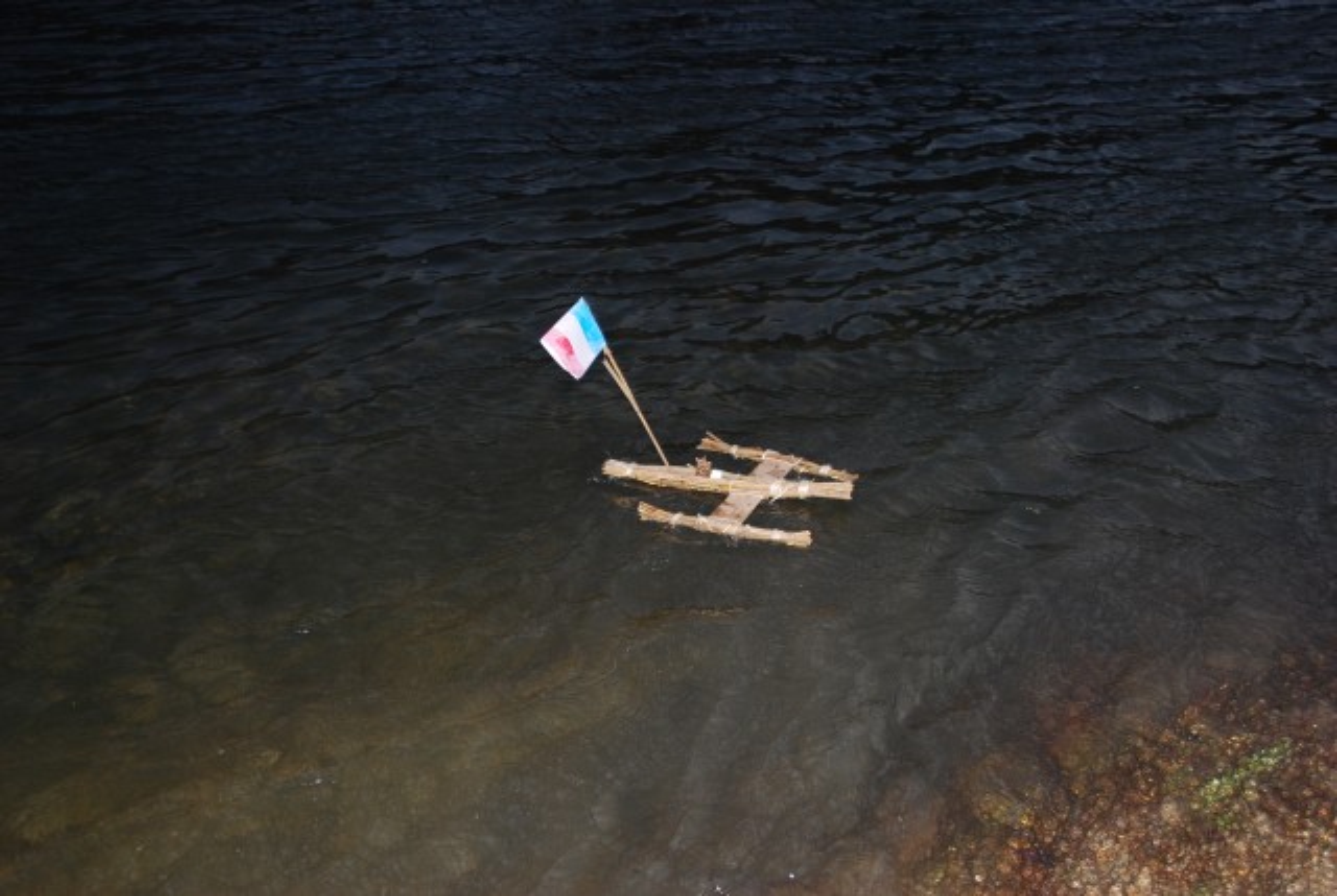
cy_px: 448
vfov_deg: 32.0
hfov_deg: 46.3
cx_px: 668
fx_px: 1562
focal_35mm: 42
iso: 320
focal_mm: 28
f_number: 4.5
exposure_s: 1/60
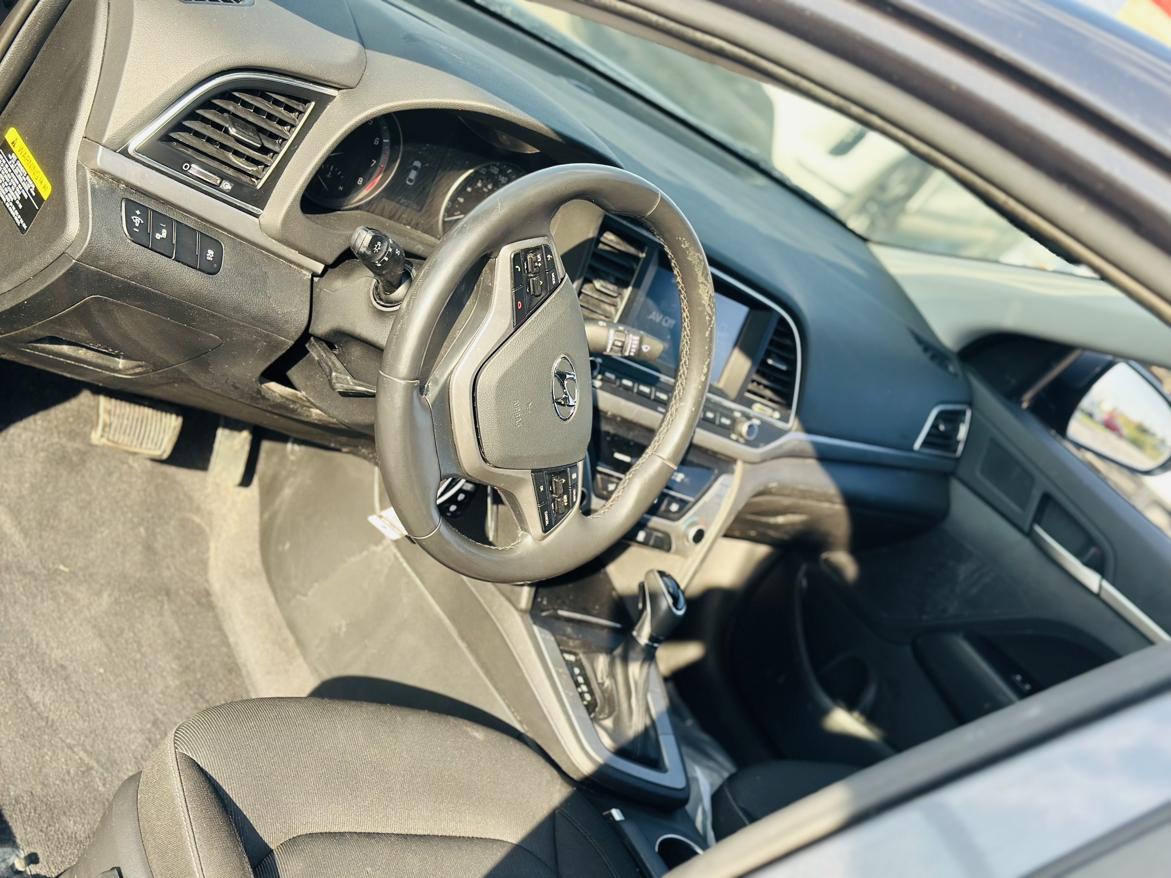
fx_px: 1624
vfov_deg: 30.3
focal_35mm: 48
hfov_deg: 39.7
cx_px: 586
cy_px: 439
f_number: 1.78
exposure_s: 1/756
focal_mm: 6.86
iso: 80
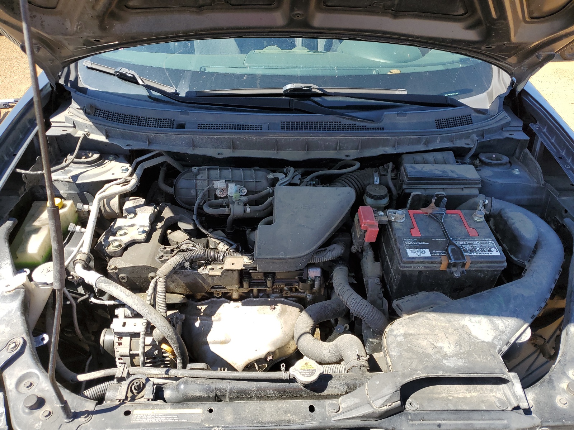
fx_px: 431
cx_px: 287
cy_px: 215
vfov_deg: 53.1
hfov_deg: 67.3
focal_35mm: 26
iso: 50
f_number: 1.5
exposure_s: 1/833
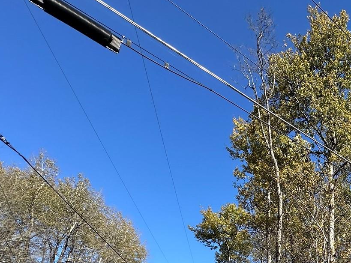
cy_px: 321
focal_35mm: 35
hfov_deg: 40.5
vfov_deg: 32.9
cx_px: 401
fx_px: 355
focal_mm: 2.22
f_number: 2.2
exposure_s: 1/842
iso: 40
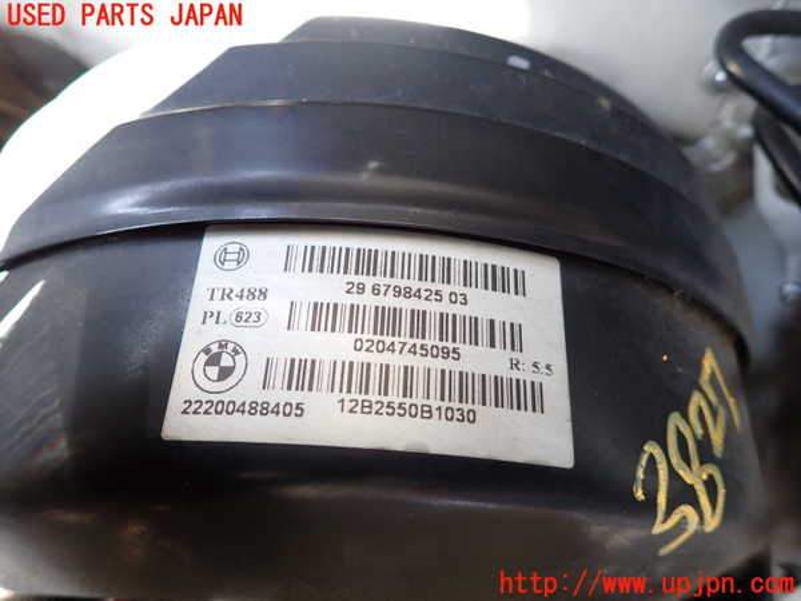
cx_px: 400
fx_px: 578
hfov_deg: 69.4
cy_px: 300
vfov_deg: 54.9
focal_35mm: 25
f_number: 2
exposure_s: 1/125
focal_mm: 4.5
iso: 200
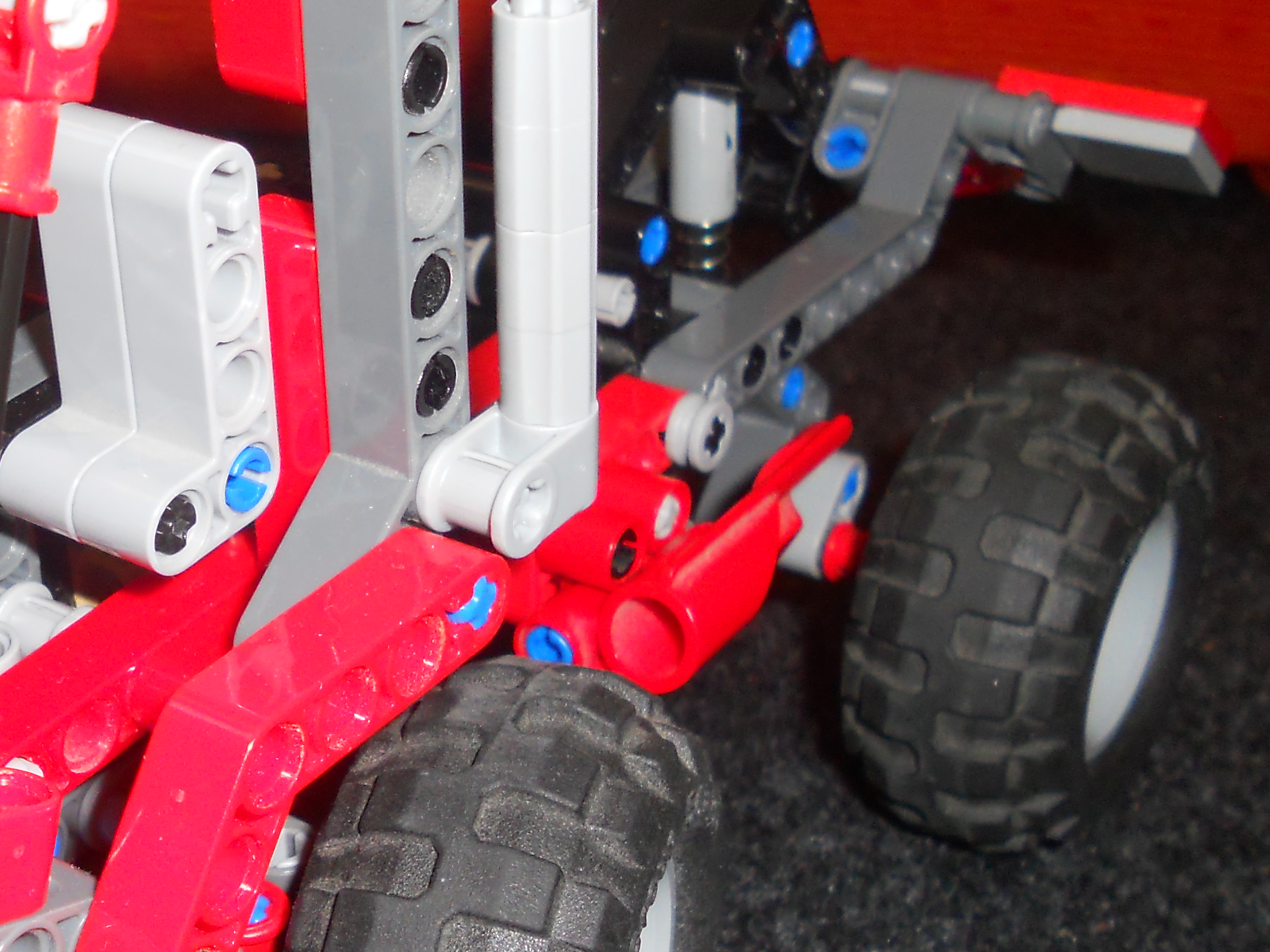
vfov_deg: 21.6
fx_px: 2495
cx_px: 148
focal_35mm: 68
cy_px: 563
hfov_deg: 27.6
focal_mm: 5.8
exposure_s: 1/25
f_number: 8.8
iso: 200
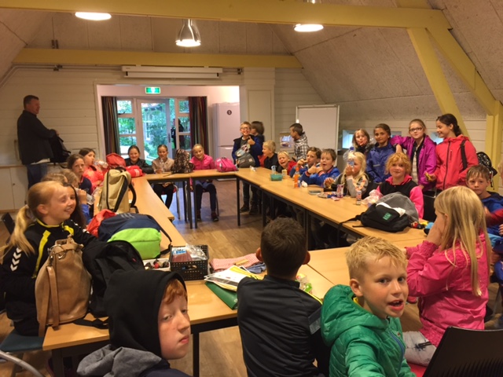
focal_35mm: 29
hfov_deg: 61.7
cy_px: 188
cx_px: 252
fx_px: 421
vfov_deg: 48.2
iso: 160
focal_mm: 4.15
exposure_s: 1/33
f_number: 2.2
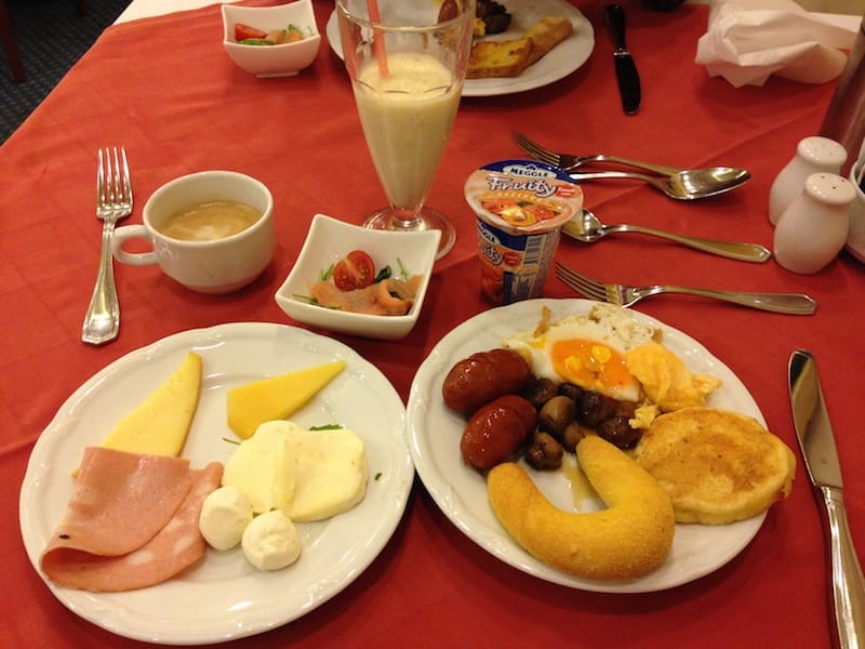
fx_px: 825
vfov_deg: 42.9
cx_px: 432
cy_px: 324
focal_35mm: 33
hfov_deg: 55.4
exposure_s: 1/20
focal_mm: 4.12
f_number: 2.4
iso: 160
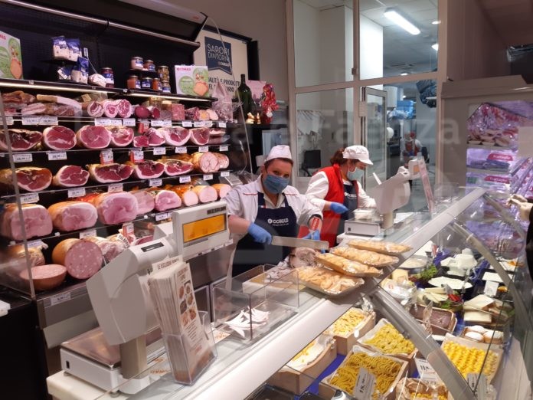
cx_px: 266
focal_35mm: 26
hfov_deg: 67.3
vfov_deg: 53.1
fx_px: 400
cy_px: 200
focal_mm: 3.92
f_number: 1.7
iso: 64
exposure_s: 1/100
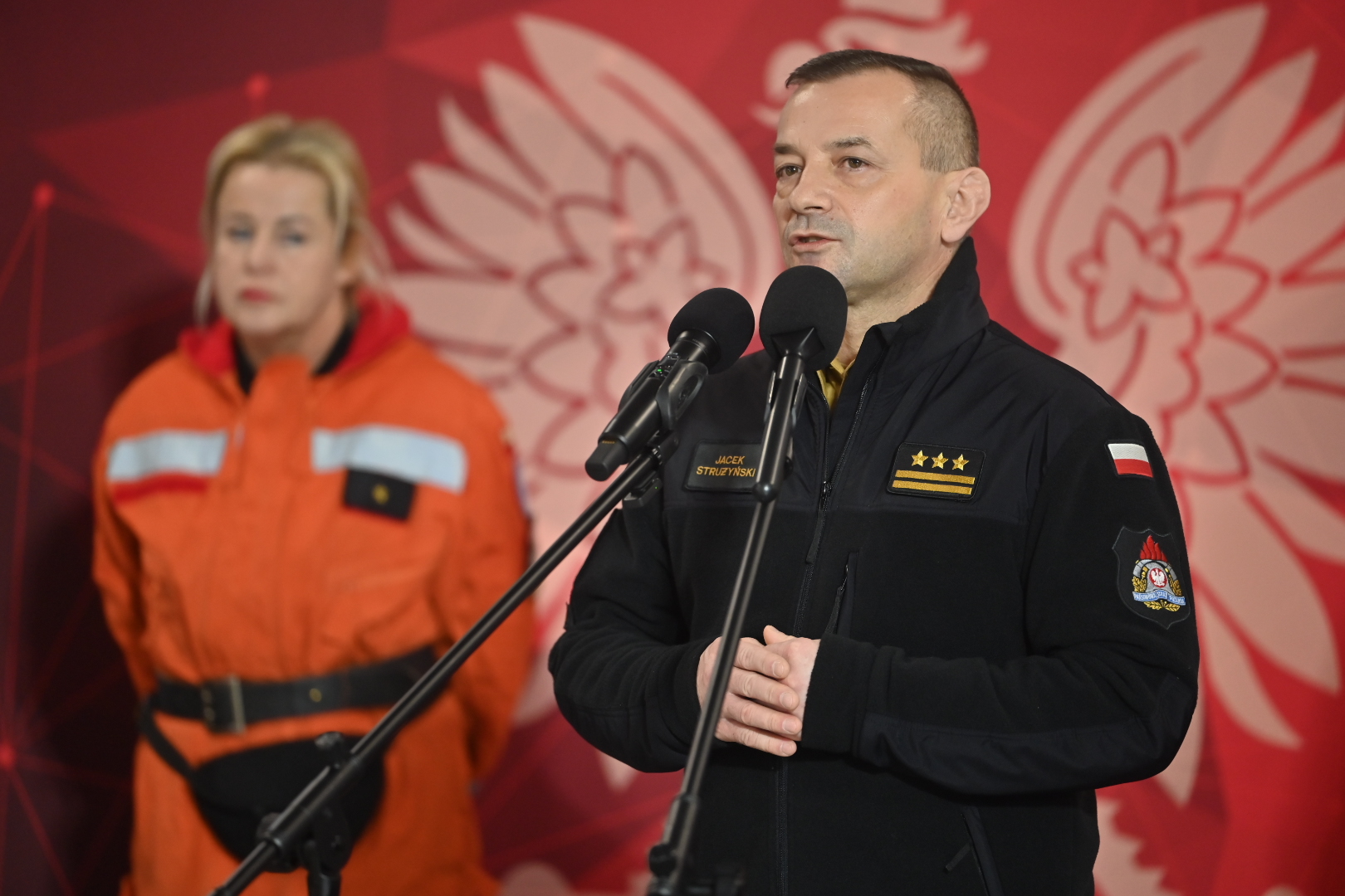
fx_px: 6724
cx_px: 672
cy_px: 448
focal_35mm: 180
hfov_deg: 11.4
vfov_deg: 7.6
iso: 1100
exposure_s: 1/400
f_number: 2.8
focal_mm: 180
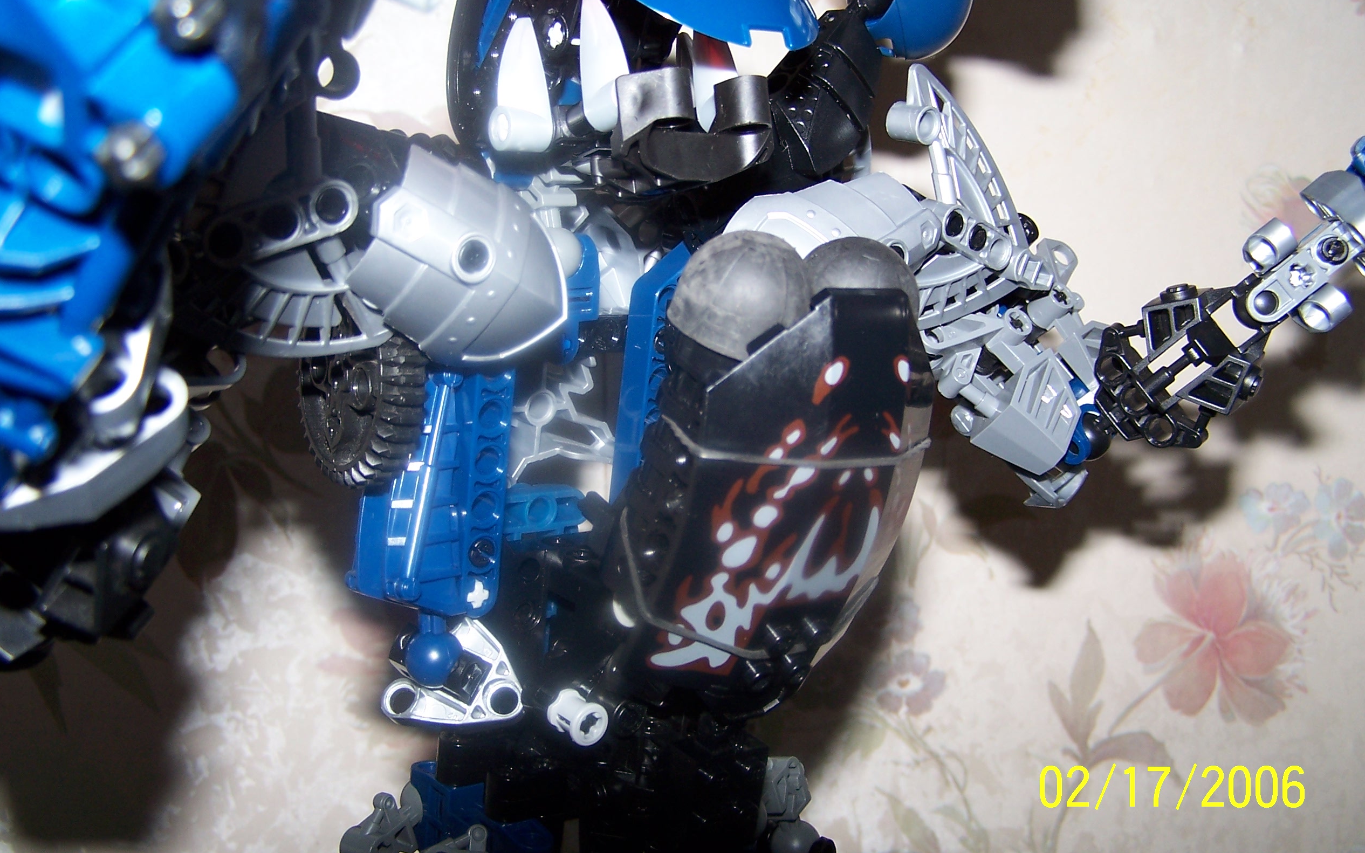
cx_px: 688
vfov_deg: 31.2
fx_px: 1525
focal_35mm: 41
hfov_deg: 48.2
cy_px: 404
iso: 80
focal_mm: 6.3
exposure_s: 1/60
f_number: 2.8
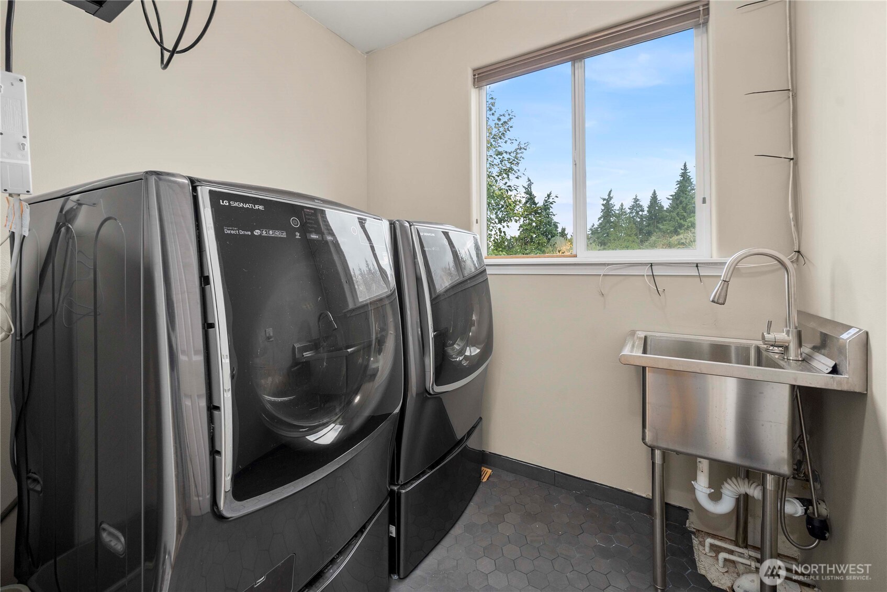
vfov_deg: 85.5
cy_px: 296
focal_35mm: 13
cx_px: 444
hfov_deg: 108.3
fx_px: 320
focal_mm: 13
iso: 80
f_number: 7.1
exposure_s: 1/125
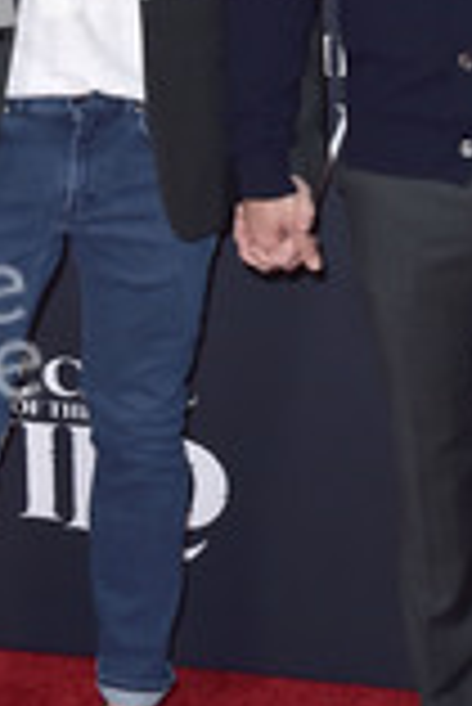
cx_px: 303
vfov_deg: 18.1
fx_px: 2198
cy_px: 148
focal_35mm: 112
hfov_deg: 12.2
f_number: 7.1
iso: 320
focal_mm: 44
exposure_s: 1/250
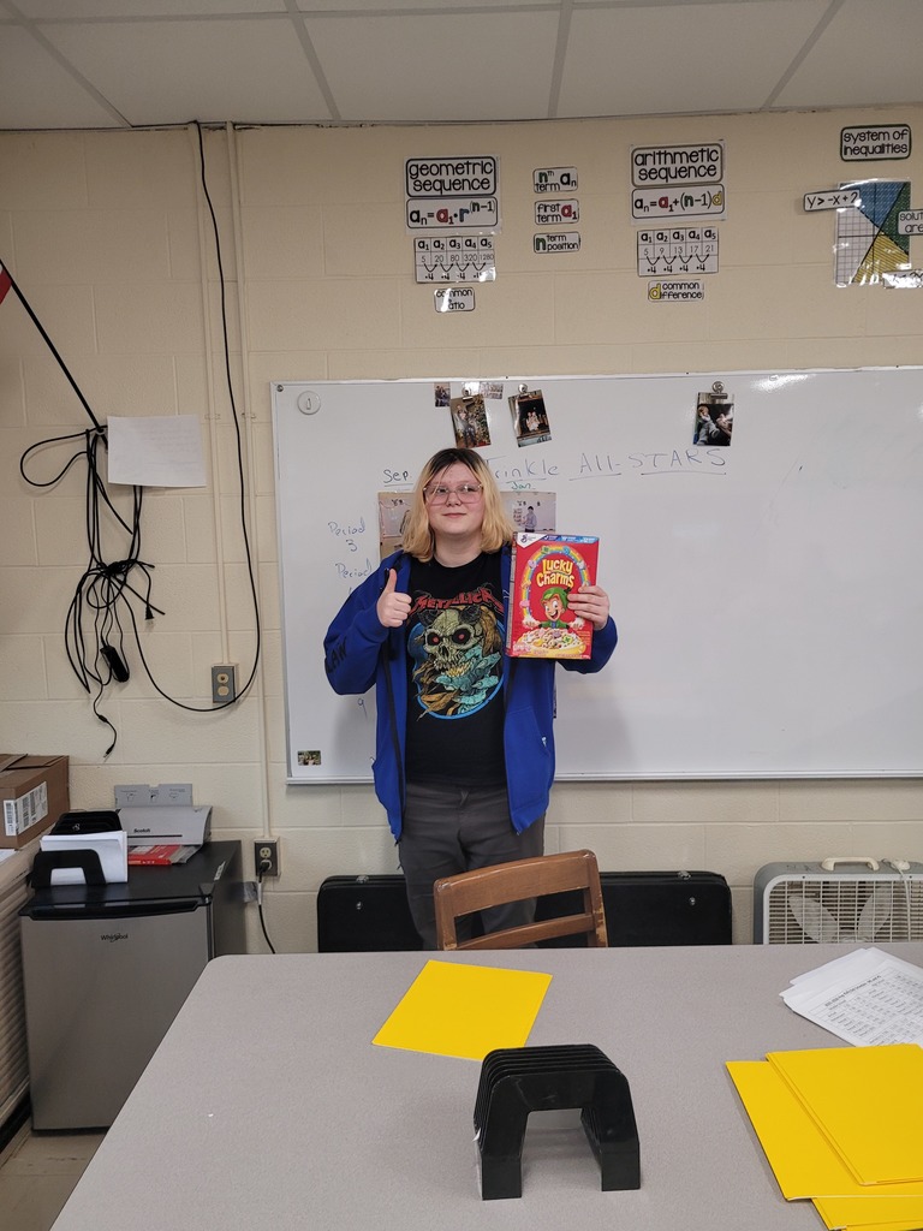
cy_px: 616
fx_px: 924
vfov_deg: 67.3
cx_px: 462
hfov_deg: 53.1
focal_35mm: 26
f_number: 1.8
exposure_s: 1/120
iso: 200
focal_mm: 5.4
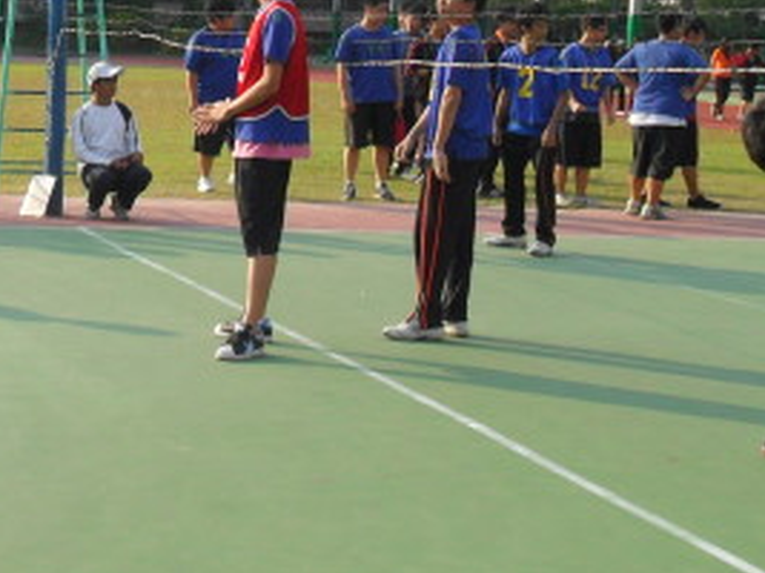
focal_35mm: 84
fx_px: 1856
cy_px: 312
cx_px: -54
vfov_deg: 17.6
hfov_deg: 22.1
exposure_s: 1/90
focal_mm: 6.2
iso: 100
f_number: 8.9
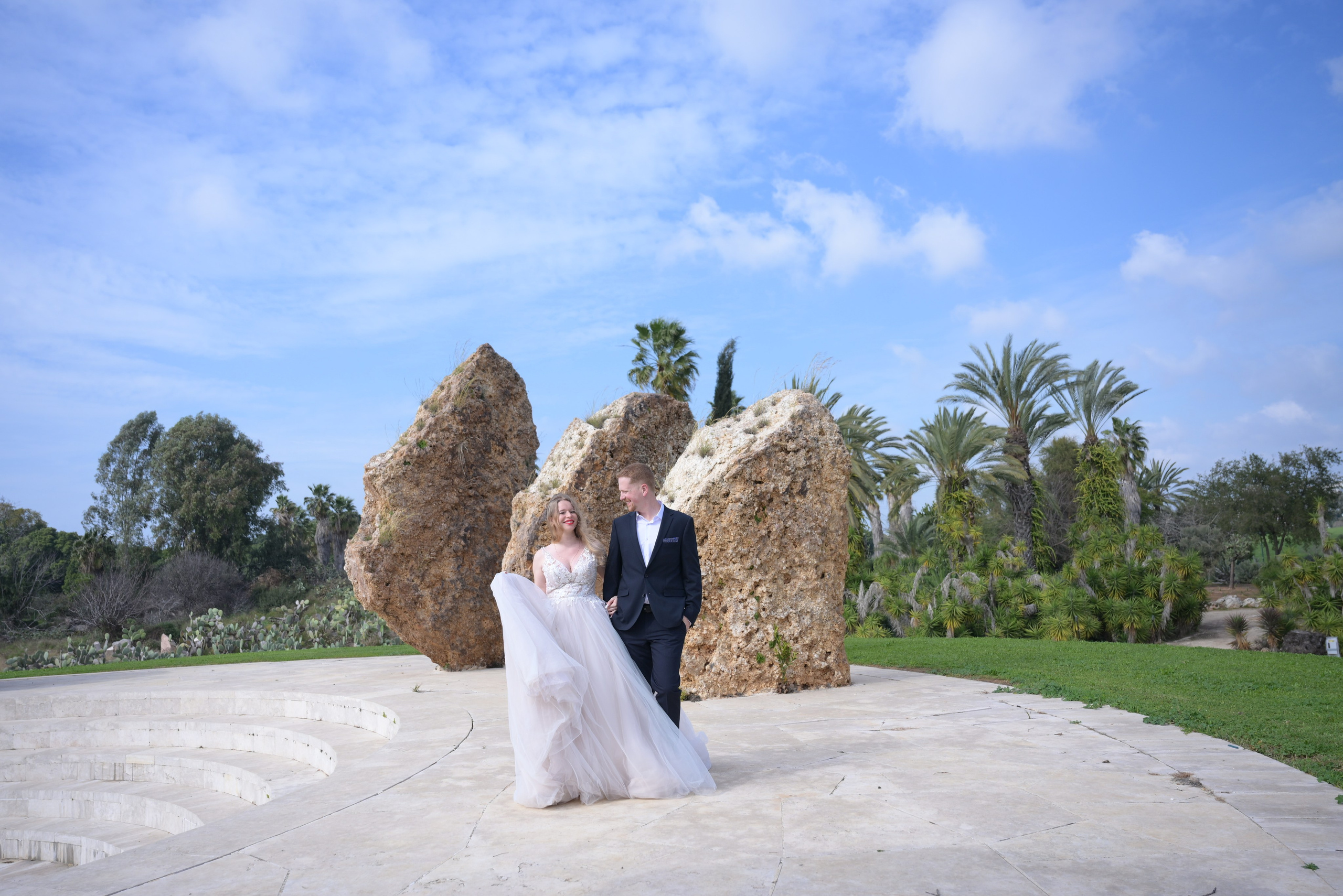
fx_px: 1008
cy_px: 448
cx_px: 672
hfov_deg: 67.4
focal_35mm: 27
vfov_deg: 48.0
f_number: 3.5
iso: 125
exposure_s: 1/1600
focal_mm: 27
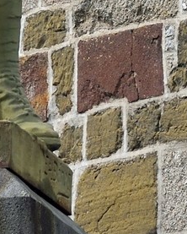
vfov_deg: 3.2
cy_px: -749
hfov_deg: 2.7
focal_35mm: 569
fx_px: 3932
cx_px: 78
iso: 200
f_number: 10
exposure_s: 1/250
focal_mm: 70
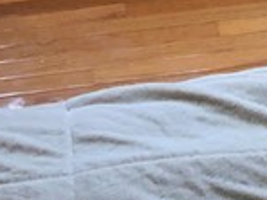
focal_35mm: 194
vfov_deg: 6.9
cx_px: 350
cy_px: -378
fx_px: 1496
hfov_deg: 10.0
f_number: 1.8
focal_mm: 3.99
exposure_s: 1/29
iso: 40
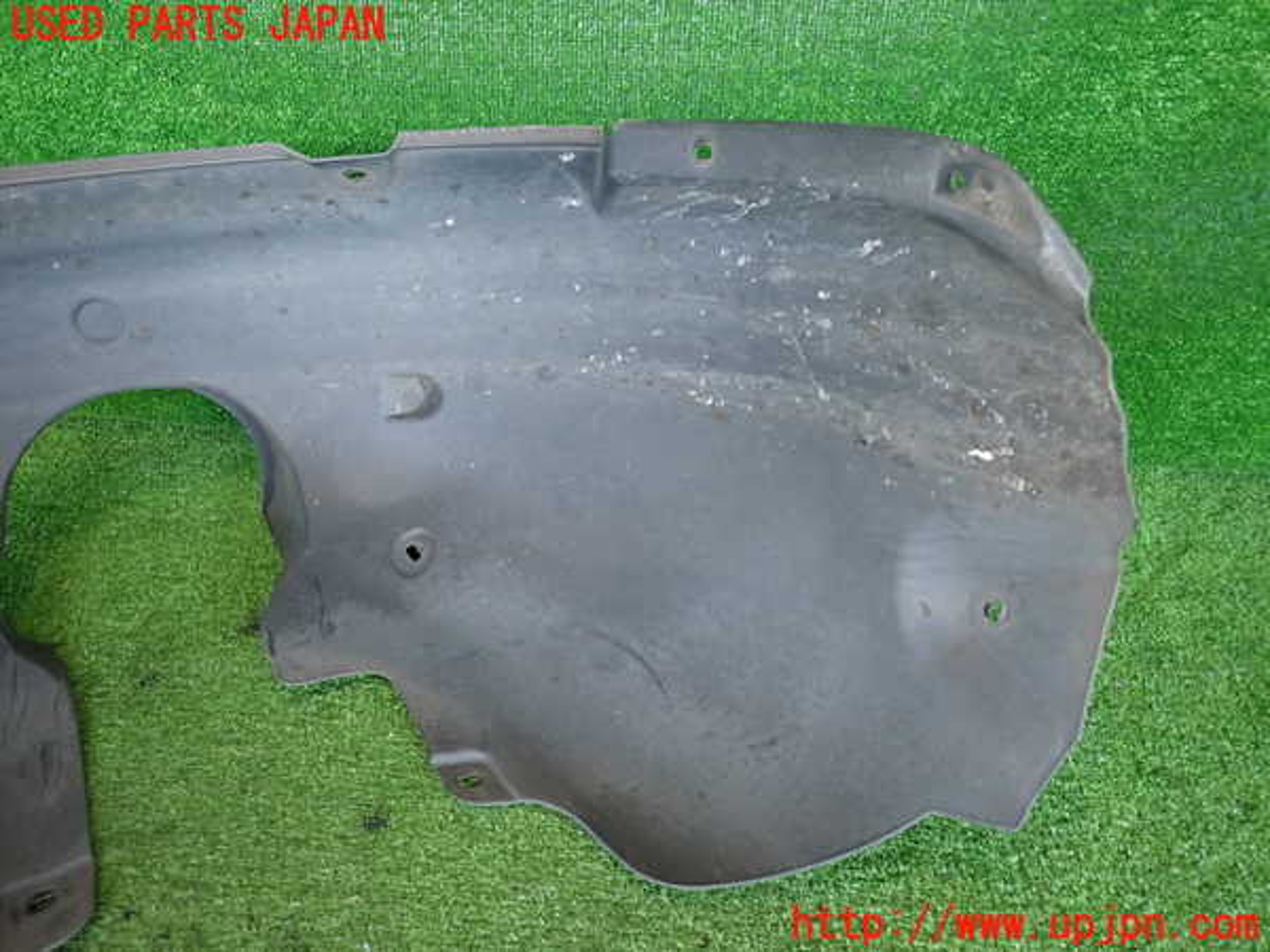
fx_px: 917
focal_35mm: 25
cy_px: 476
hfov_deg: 69.4
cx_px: 635
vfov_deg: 54.9
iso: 200
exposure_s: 1/30
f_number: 2
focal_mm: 4.5
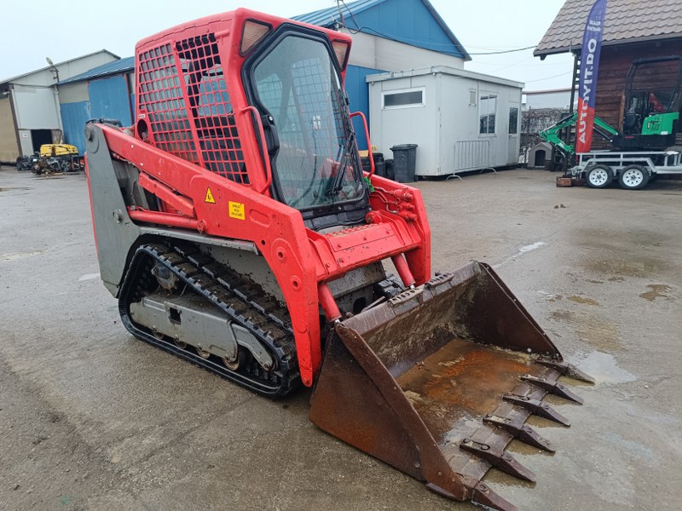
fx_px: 473
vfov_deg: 56.8
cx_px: 341
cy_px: 256
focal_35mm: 24
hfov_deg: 71.6
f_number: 1.88
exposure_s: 1/50.1
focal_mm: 5.59
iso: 433
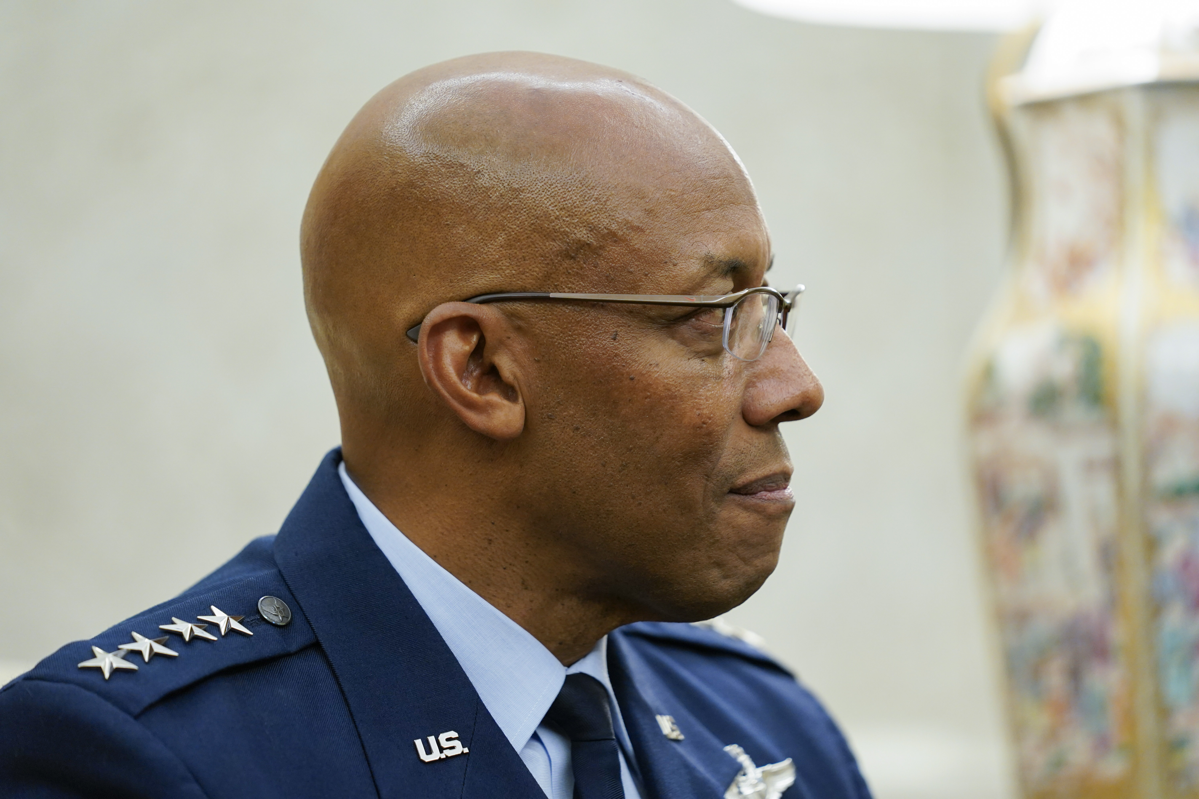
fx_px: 6661
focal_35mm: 200
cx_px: 600
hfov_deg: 10.3
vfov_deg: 6.9
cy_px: 400
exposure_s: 1/320
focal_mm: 200
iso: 2000
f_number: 2.8
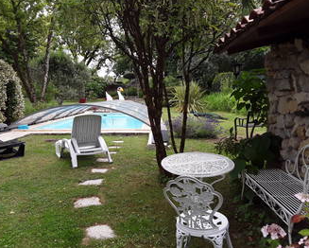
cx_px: 143
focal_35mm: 29
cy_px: 123
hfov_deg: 60.3
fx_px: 265
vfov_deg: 50.0
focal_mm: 2.91
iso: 40
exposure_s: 1/314
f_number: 1.9
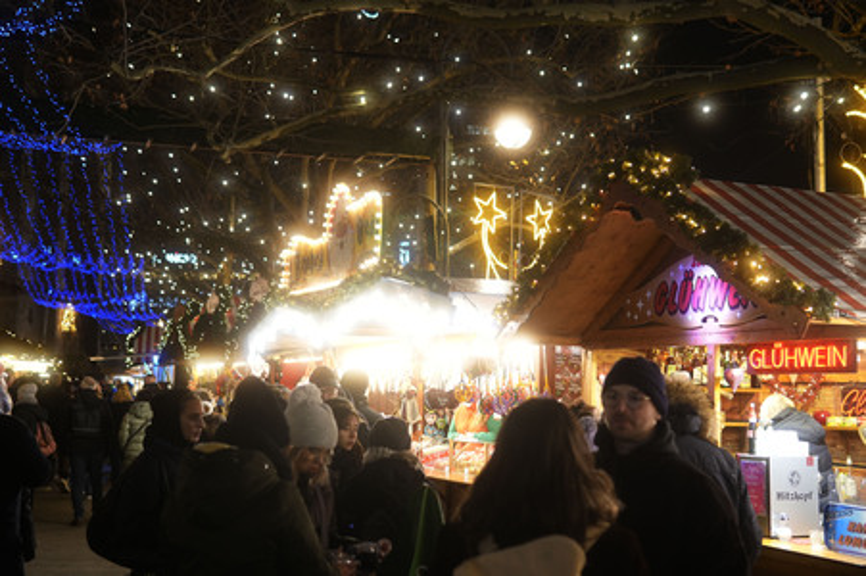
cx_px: 433
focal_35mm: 45
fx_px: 1082
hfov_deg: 43.6
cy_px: 288
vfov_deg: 29.8
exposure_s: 1/60
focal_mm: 30
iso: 640
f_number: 2
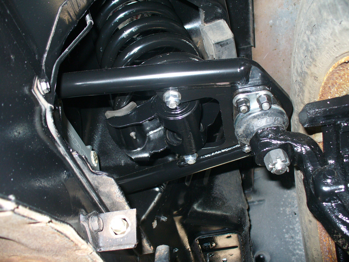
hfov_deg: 50.1
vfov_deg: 38.7
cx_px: 174
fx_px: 373
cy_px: 131
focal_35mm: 37
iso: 100
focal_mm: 6.1
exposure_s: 1/30
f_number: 2.8
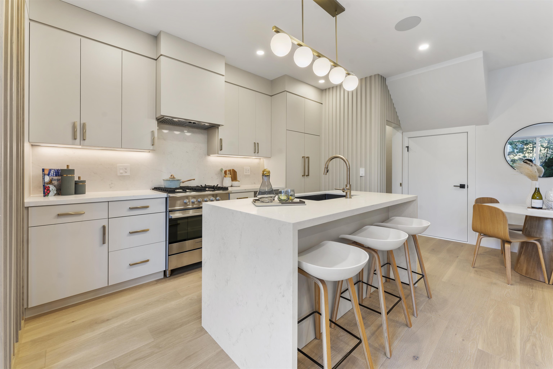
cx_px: 276
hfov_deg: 104.3
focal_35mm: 14
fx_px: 215
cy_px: 184
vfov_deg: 81.2
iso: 100
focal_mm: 14
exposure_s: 1/1.25
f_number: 9
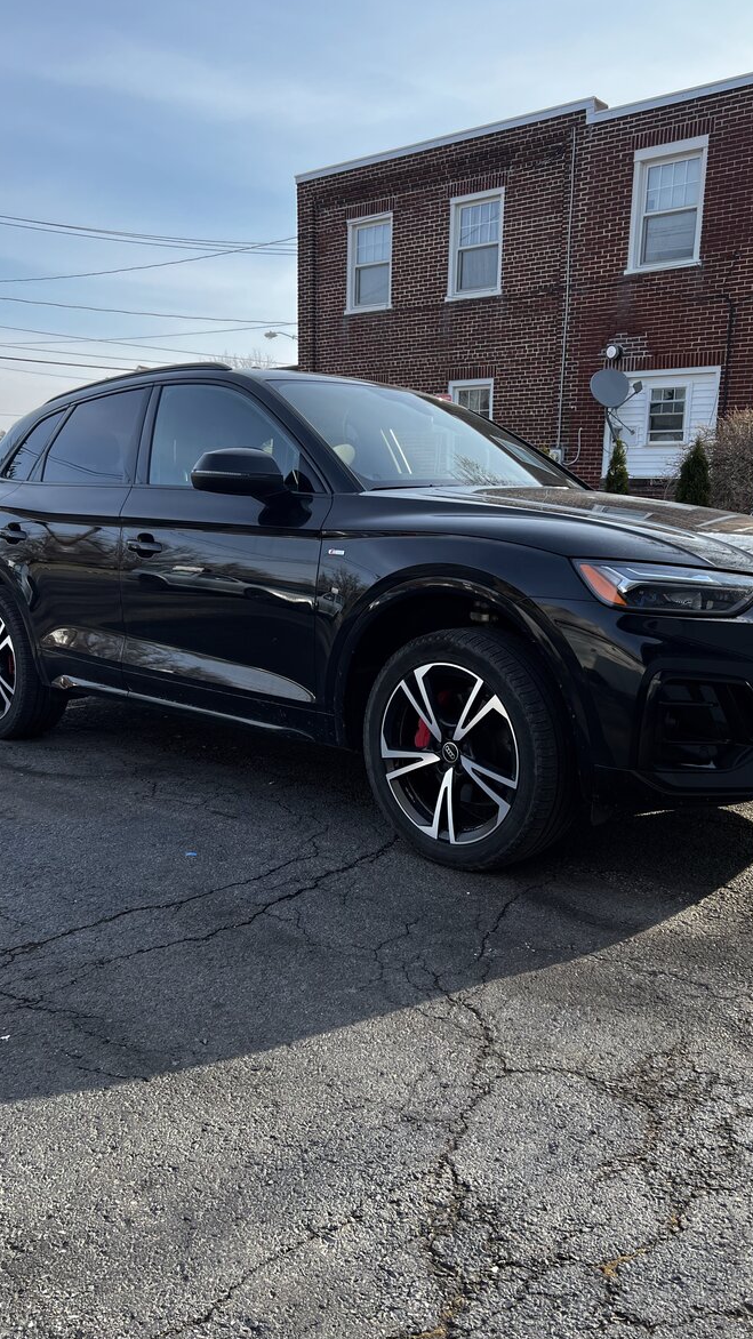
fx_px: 1030
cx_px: 436
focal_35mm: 29
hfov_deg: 40.1
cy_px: 682
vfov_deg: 66.1
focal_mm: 5.7
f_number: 1.5
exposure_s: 1/775
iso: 50
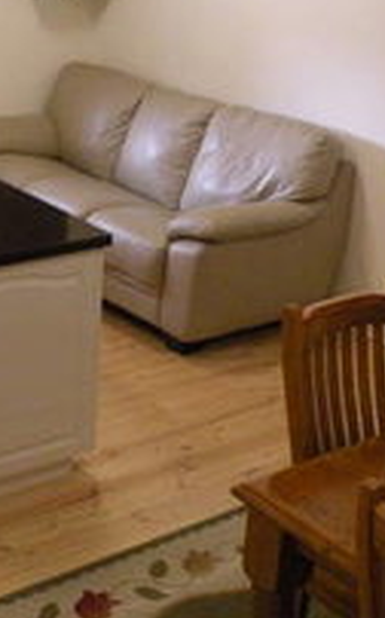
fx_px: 1143
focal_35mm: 68
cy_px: 239
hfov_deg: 18.9
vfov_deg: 30.1
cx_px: 82
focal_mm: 4.7
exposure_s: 1/36.8
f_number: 2.8
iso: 400
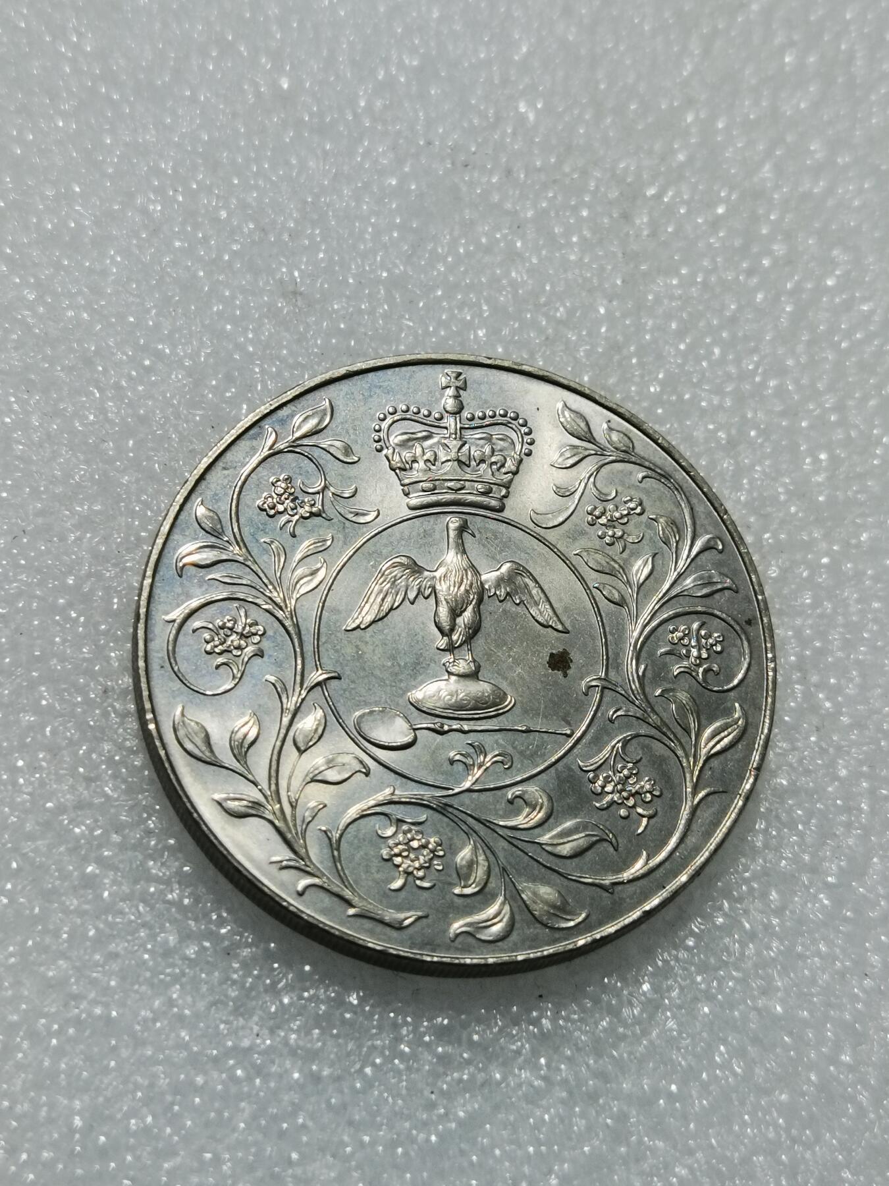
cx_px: 444
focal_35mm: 66
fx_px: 2260
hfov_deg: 22.3
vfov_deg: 29.4
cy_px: 593
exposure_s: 1/100
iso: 64
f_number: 1.9
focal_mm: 6.67
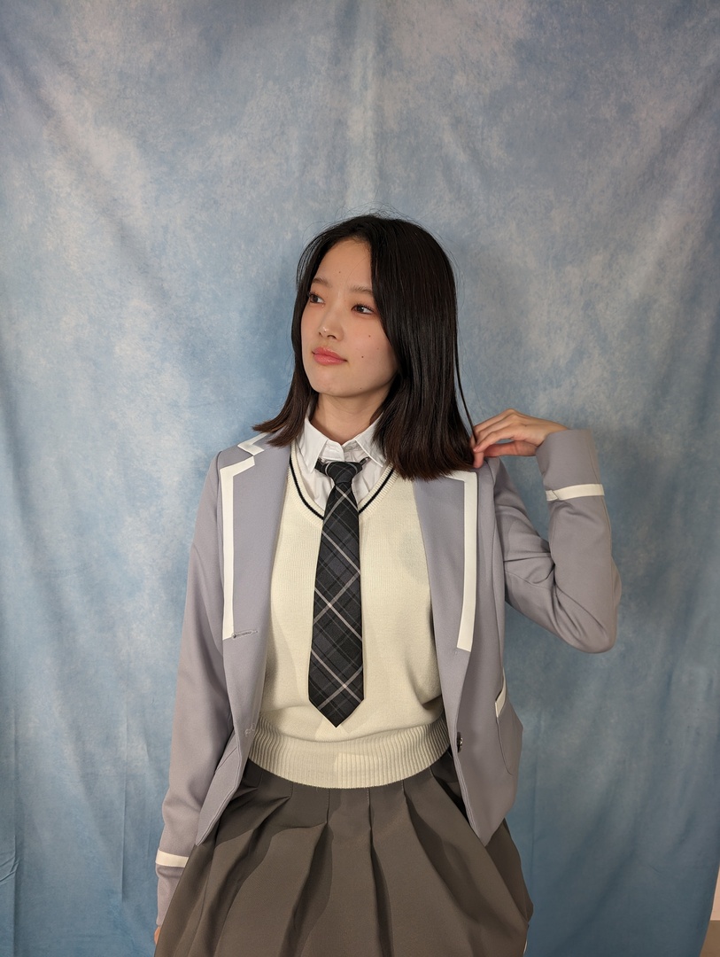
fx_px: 664
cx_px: 360
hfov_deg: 56.9
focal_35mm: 24
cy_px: 478
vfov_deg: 71.5
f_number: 1.68
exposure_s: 1/24
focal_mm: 6.9
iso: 40
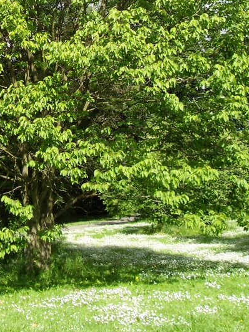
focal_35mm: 73
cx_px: 17
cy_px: 21
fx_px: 701
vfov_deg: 25.7
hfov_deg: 19.7
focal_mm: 8
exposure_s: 1/350
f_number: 4.8
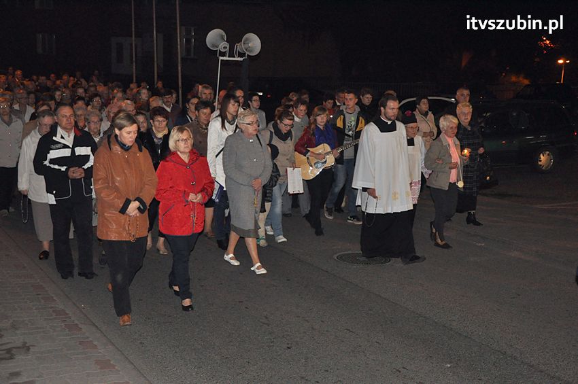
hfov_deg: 37.9
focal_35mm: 52
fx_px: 842
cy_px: 192
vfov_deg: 25.7
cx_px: 289
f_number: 5
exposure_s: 1/60
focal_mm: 35
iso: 2000
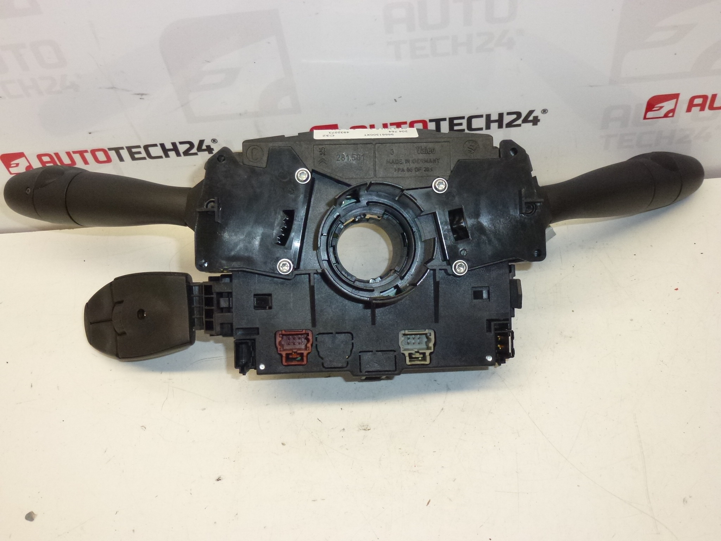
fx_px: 687
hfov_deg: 55.4
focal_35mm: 33
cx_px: 360
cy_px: 270
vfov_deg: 42.9
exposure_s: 1/200
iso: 400
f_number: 3.6
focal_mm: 5.9
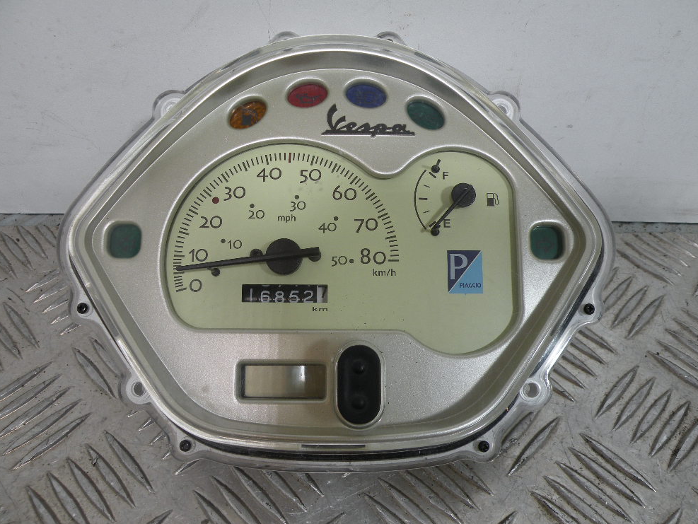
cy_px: 260
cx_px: 353
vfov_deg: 49.8
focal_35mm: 28
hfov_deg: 63.4
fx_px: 565
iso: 64
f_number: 3.5
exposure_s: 1/78.2
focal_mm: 4.7
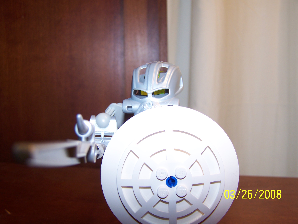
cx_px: 149
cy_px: 112
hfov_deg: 49.0
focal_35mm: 38
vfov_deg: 37.7
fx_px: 327
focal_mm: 6.3
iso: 80
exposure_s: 1/60
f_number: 2.8
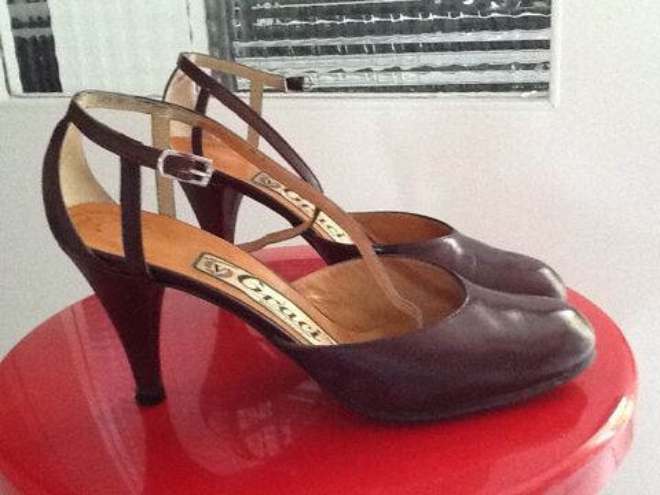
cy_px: 248
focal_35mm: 44
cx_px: 330
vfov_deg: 32.9
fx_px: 839
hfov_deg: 42.9
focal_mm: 2.03
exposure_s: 1/30
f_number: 2.4
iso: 320
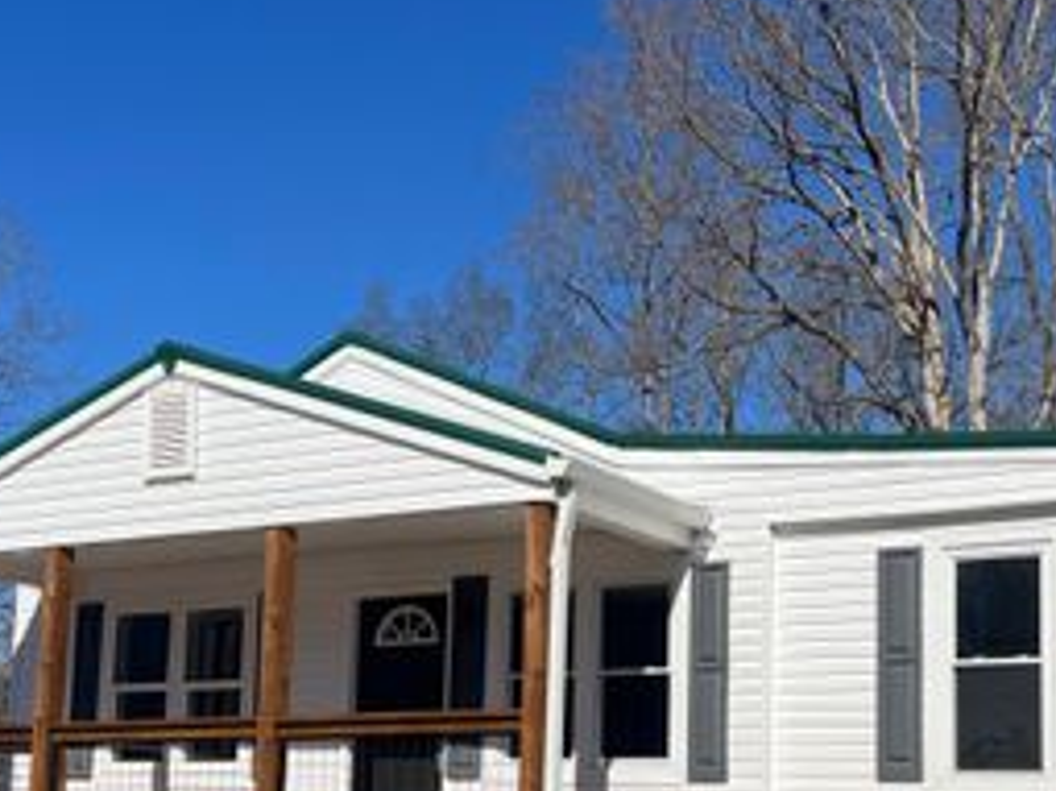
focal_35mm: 51
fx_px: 1555
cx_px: 638
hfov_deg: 37.4
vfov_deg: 27.9
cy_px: 644
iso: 50
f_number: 1.5
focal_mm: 5.7
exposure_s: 1/9434
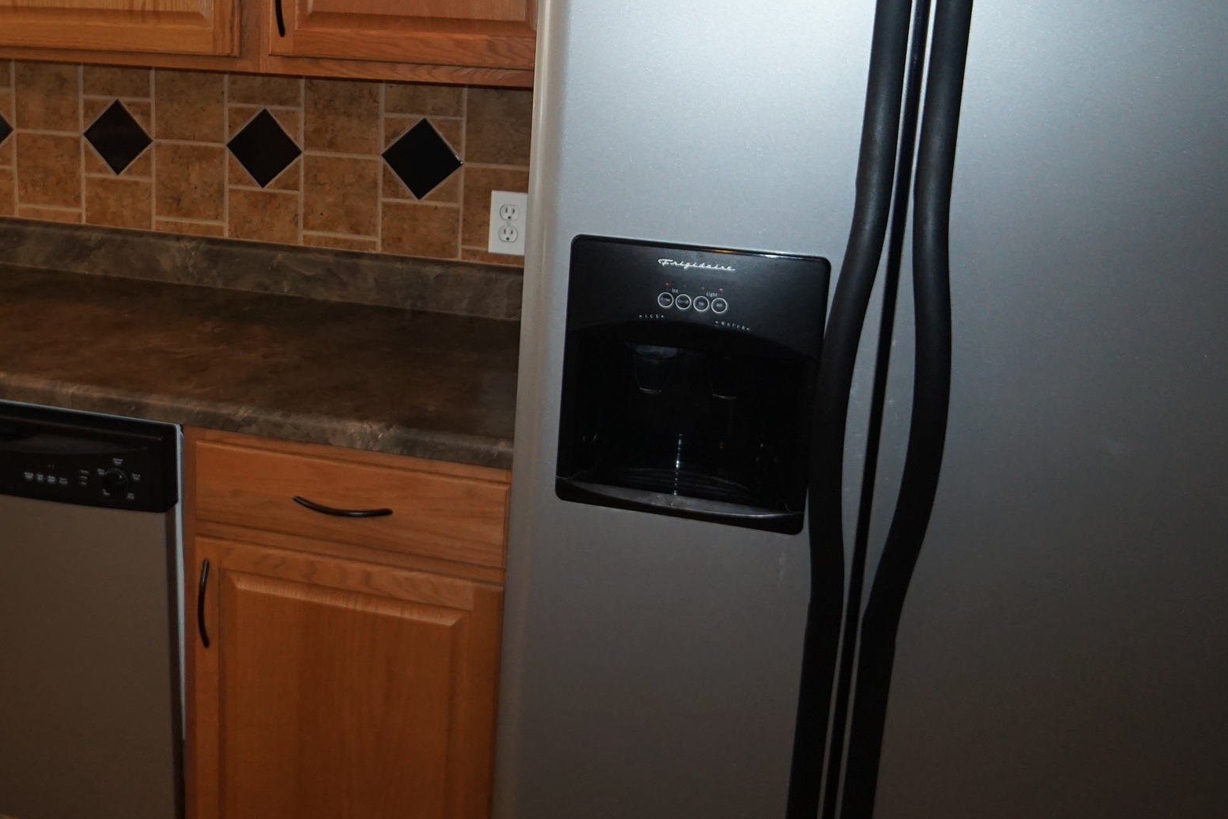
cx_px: 279
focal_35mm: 42
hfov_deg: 44.5
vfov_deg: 31.6
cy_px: 251
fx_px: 1433
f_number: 2.8
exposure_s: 1/160
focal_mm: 16
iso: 800
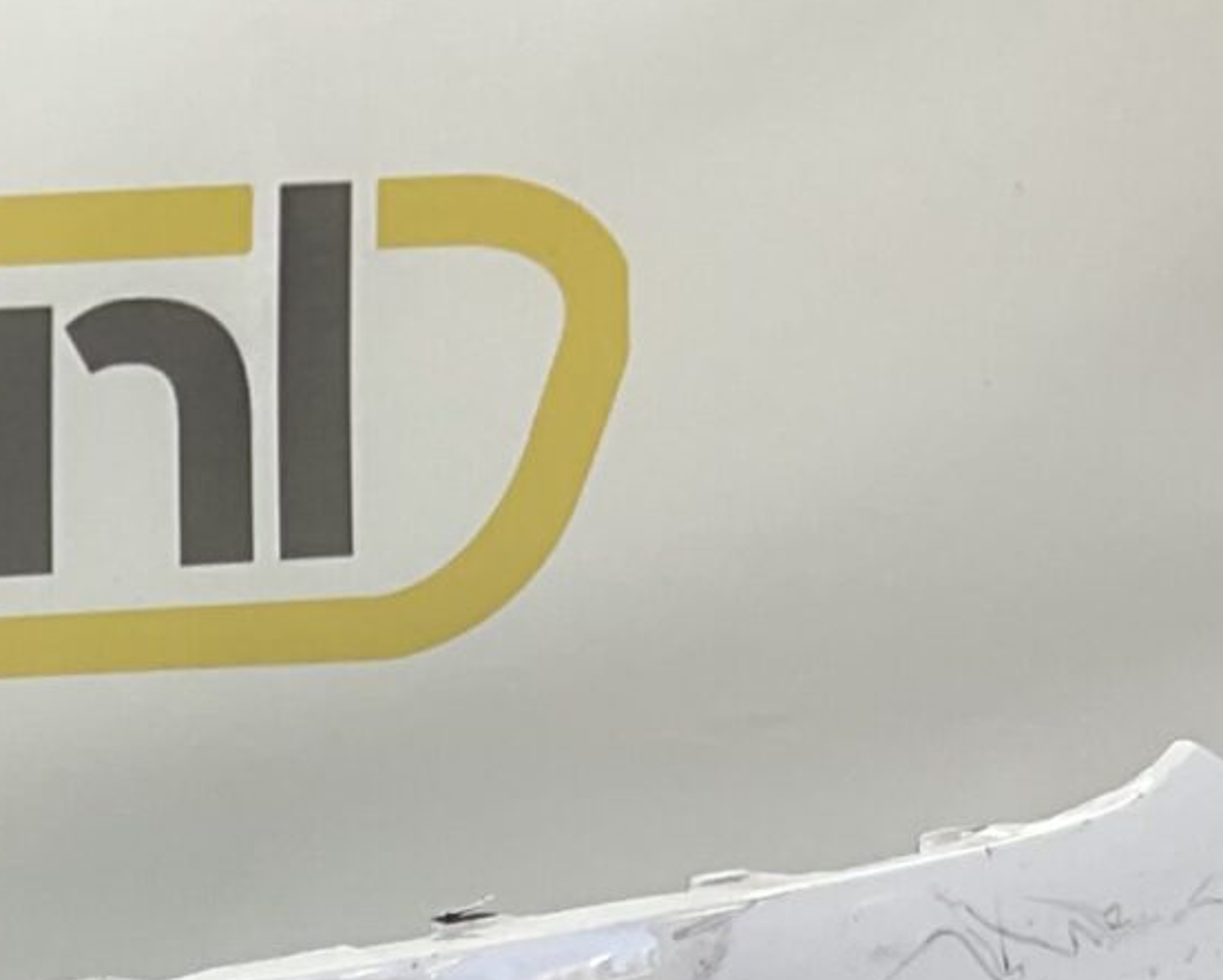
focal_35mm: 131
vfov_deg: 10.6
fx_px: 4744
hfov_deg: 13.4
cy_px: 2108
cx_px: -878
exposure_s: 1/134
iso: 16
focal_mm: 3
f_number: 1.8
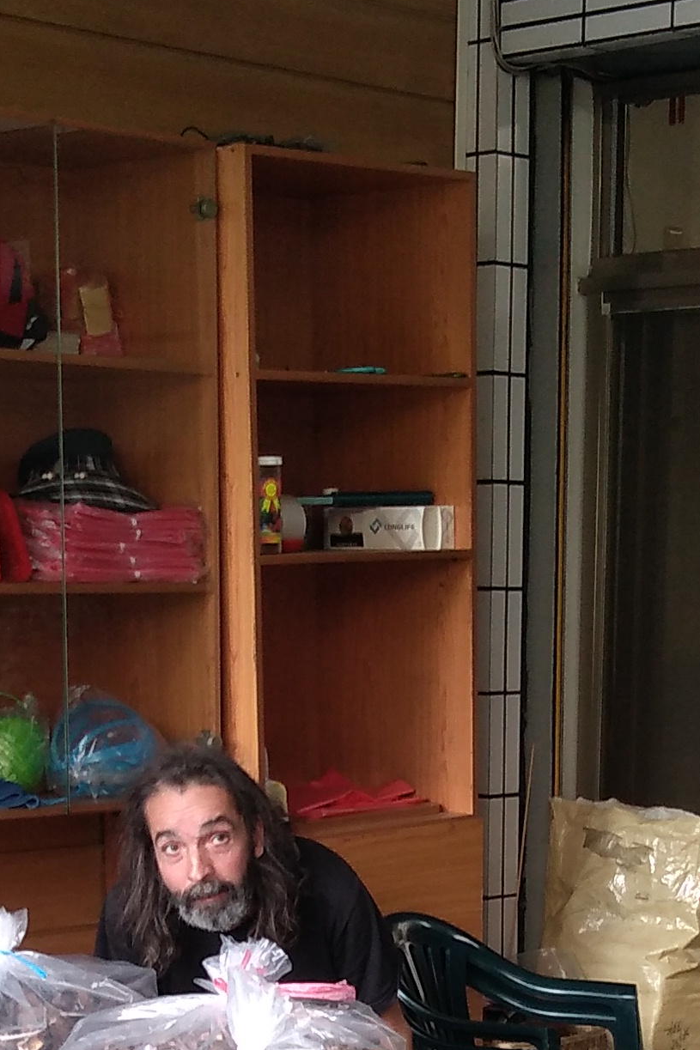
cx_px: 369
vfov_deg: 21.5
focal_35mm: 92
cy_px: 1017
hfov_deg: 14.9
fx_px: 2684
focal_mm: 3.46
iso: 120
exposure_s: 1/40
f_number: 2.2
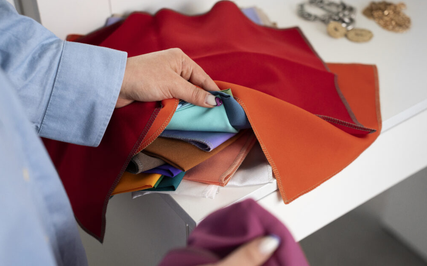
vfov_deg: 22.7
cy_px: 136
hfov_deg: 35.7
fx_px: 663
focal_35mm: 57
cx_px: 212
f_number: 2.8
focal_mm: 55
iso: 1600
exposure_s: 1/250
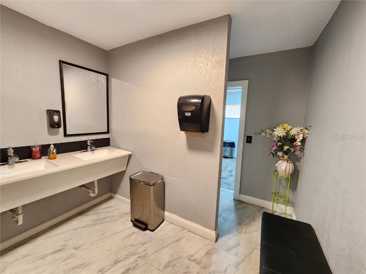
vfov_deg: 89.9
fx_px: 137
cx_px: 183
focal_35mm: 13
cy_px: 137
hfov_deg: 106.2
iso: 320
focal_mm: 2.2
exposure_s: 1/30
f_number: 2.2
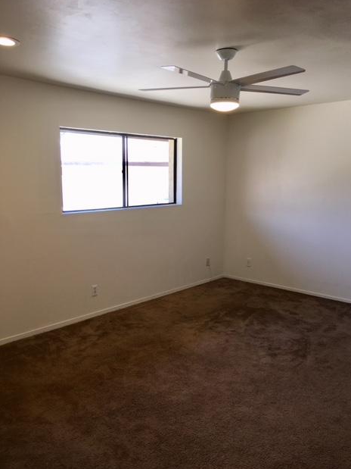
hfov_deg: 46.8
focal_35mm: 30
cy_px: 235
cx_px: 181
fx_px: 406
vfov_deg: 60.0
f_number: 2.2
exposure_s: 1/60
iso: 25
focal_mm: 4.15
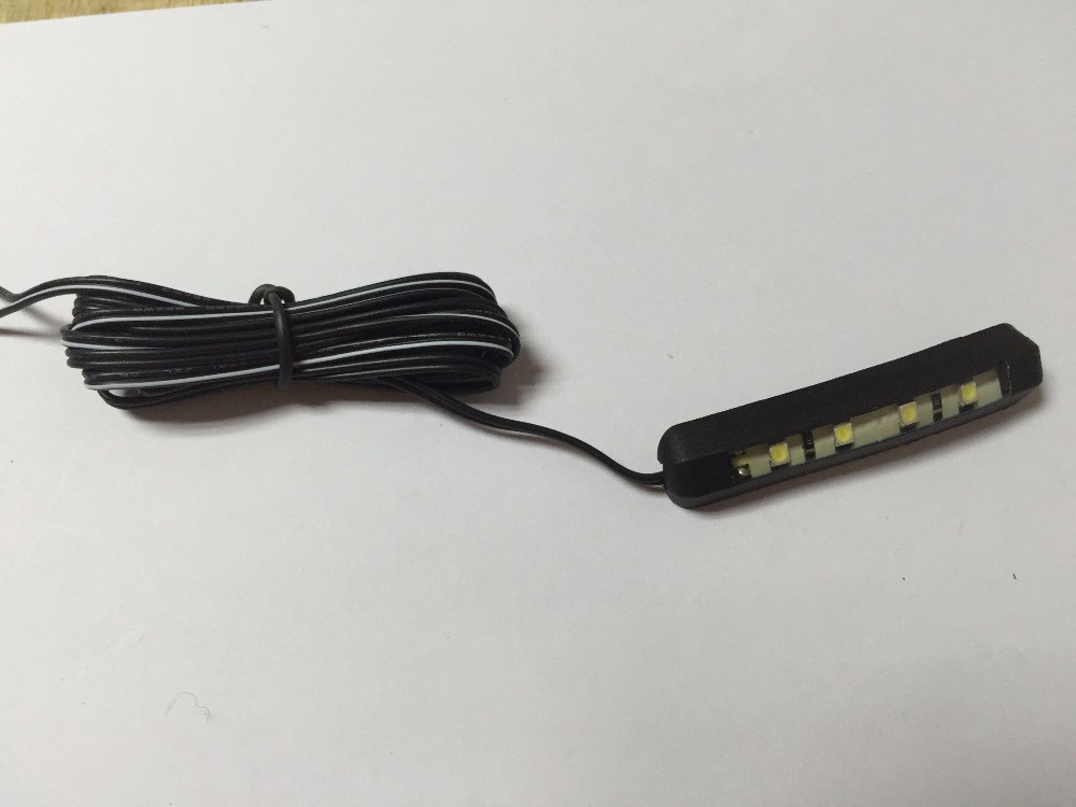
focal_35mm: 29
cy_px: 404
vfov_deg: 48.2
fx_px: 901
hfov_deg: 61.7
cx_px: 538
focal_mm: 4.15
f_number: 2.2
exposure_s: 1/33
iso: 100
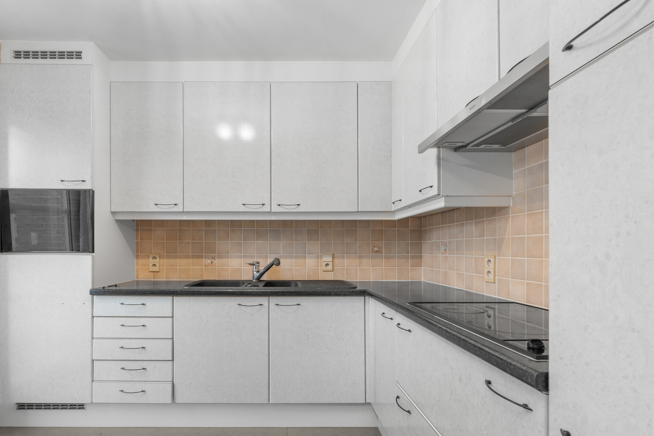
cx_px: 333
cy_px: 244
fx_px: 291
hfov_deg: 96.7
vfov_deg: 73.5
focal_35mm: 16
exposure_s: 5
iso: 250
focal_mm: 14
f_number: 11
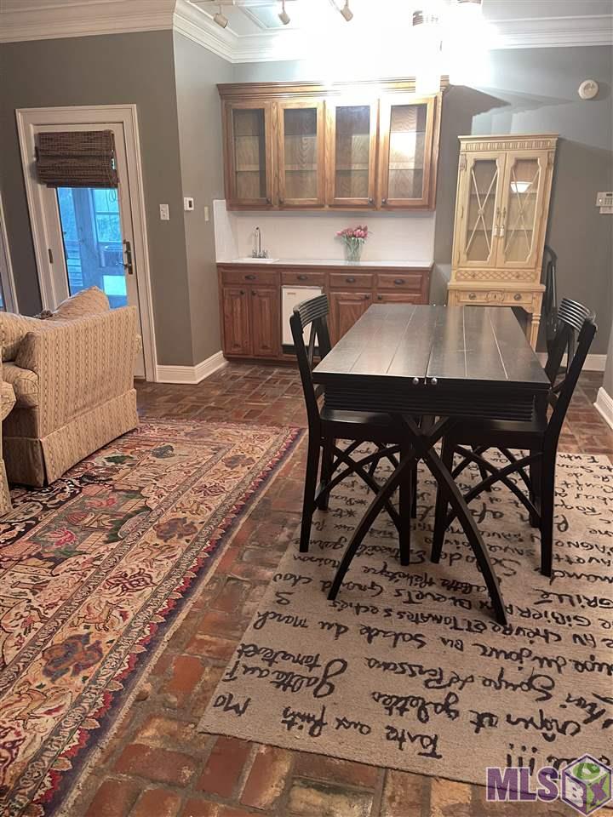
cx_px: 306
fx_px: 614
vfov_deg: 67.3
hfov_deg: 53.1
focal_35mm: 26
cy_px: 408
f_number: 1.6
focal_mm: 5.1
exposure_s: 1/30
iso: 1000
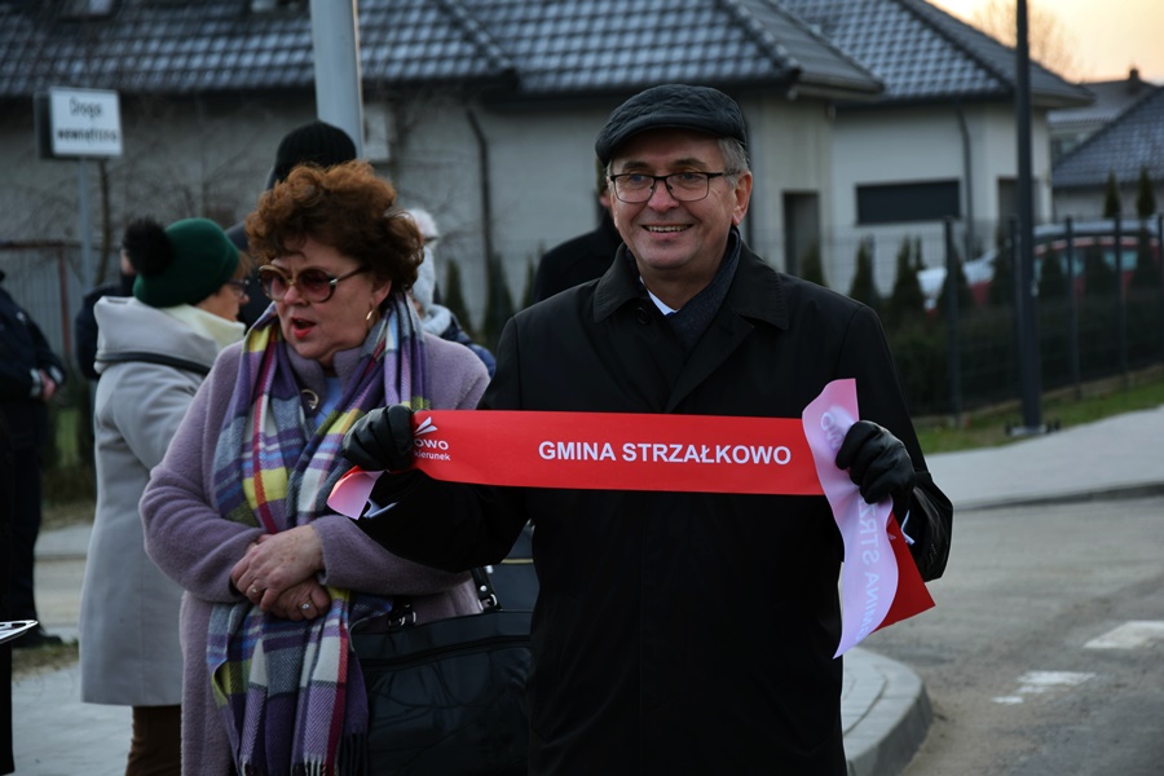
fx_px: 3880
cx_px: 582
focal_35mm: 120
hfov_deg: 17.1
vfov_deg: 11.4
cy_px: 388
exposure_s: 1/100
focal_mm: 80
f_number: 5.3
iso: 110
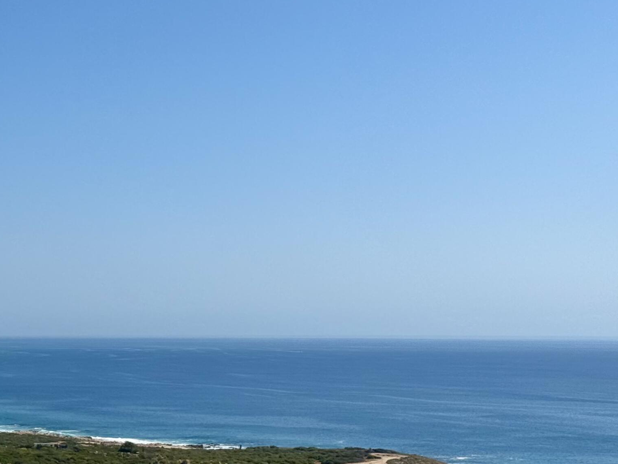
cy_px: 227
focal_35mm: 95
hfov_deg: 20.5
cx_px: 158
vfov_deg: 15.6
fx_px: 1696
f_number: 1.78
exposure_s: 1/11364
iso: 64
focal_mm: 6.76
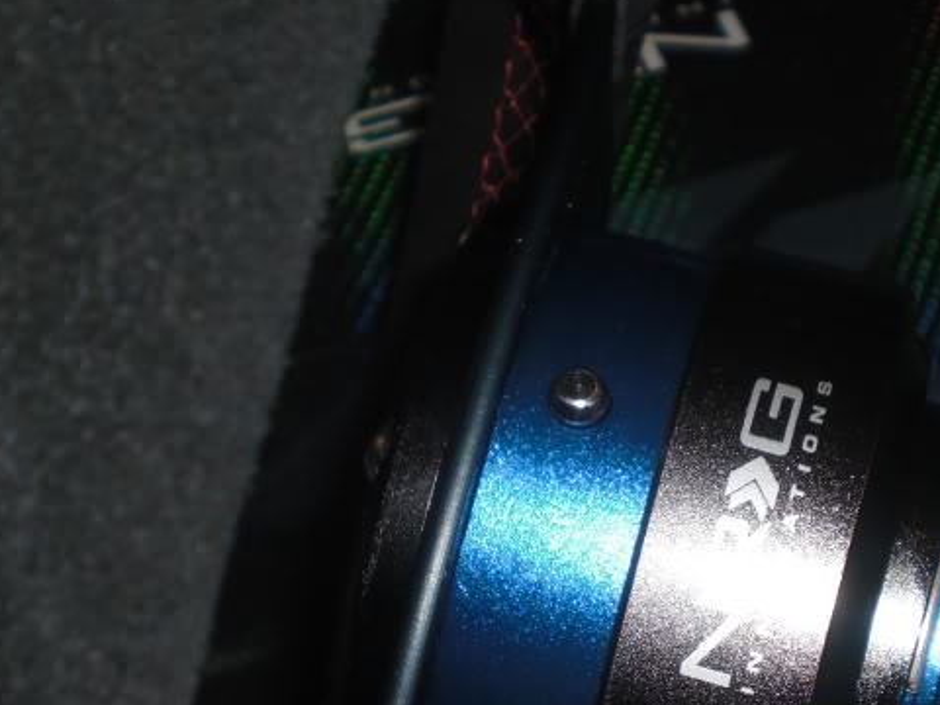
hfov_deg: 24.0
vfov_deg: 18.1
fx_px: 2200
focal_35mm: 81
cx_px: 644
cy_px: 552
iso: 64
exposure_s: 1/60
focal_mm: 6.3
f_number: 3.1
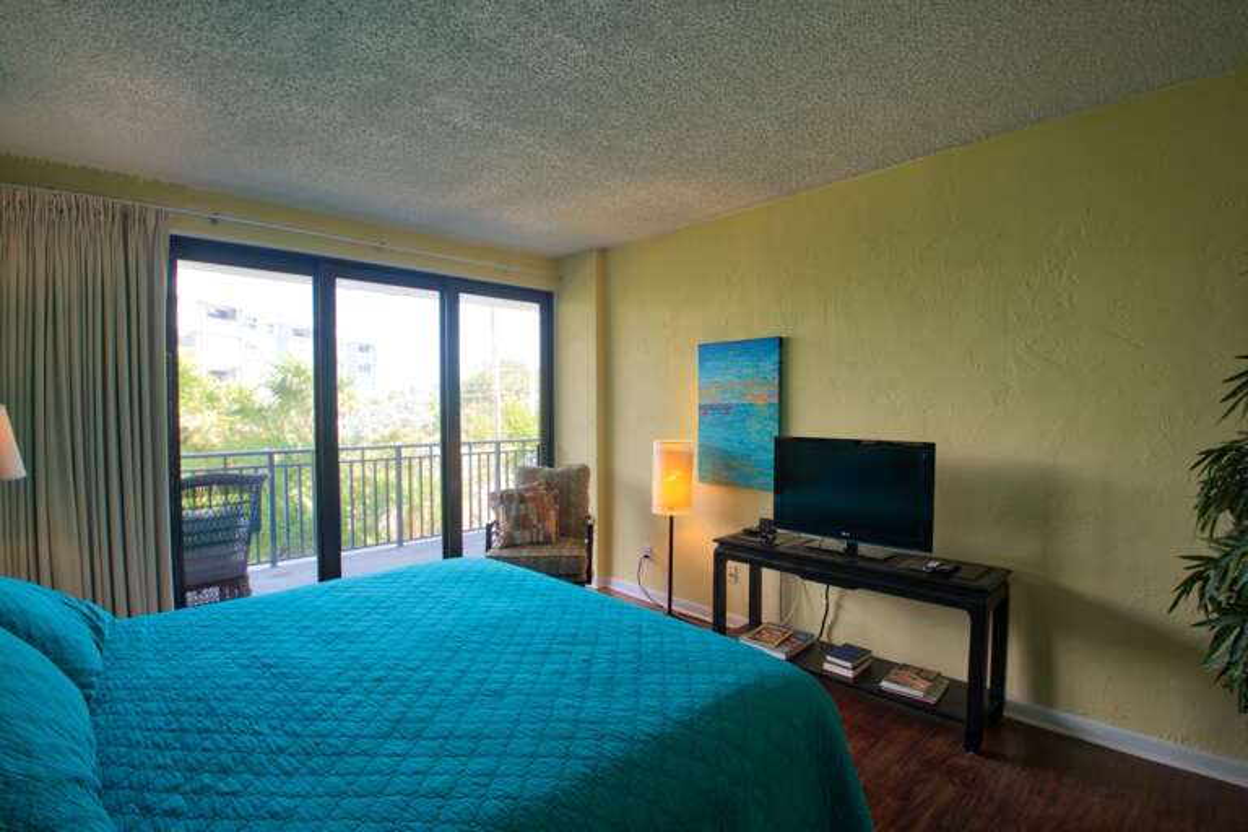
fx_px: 555
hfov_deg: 96.7
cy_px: 416
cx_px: 624
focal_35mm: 16
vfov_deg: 73.7
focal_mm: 16
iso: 400
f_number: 10
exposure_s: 1/20
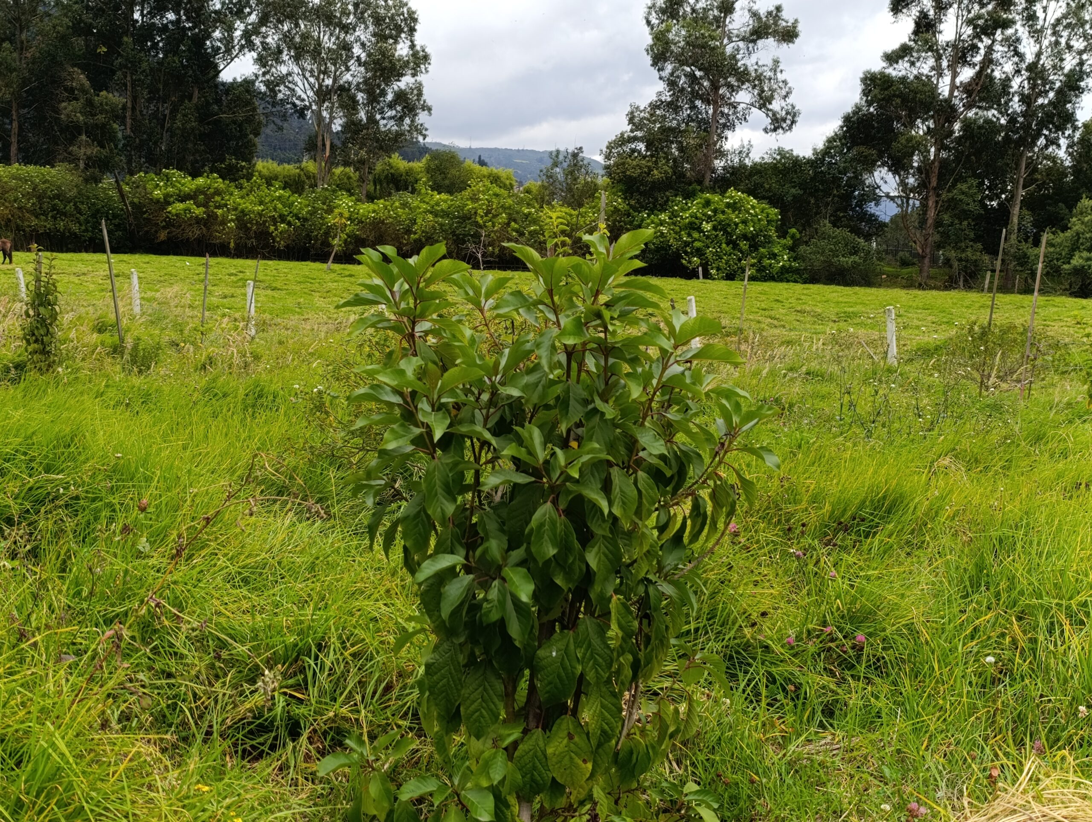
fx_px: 1453
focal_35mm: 46
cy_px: 411
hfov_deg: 41.2
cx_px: 546
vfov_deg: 31.6
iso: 50
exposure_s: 1/229
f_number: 1.6
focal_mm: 6.14
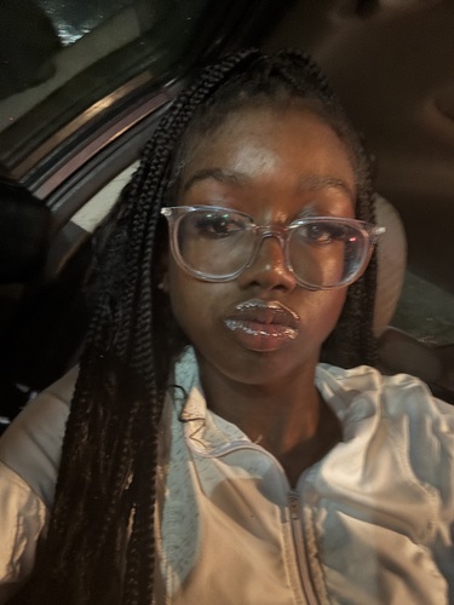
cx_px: 227
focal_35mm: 30
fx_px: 525
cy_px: 302
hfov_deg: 46.8
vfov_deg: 60.0
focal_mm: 2.69
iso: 800
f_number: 1.9
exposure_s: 1/8
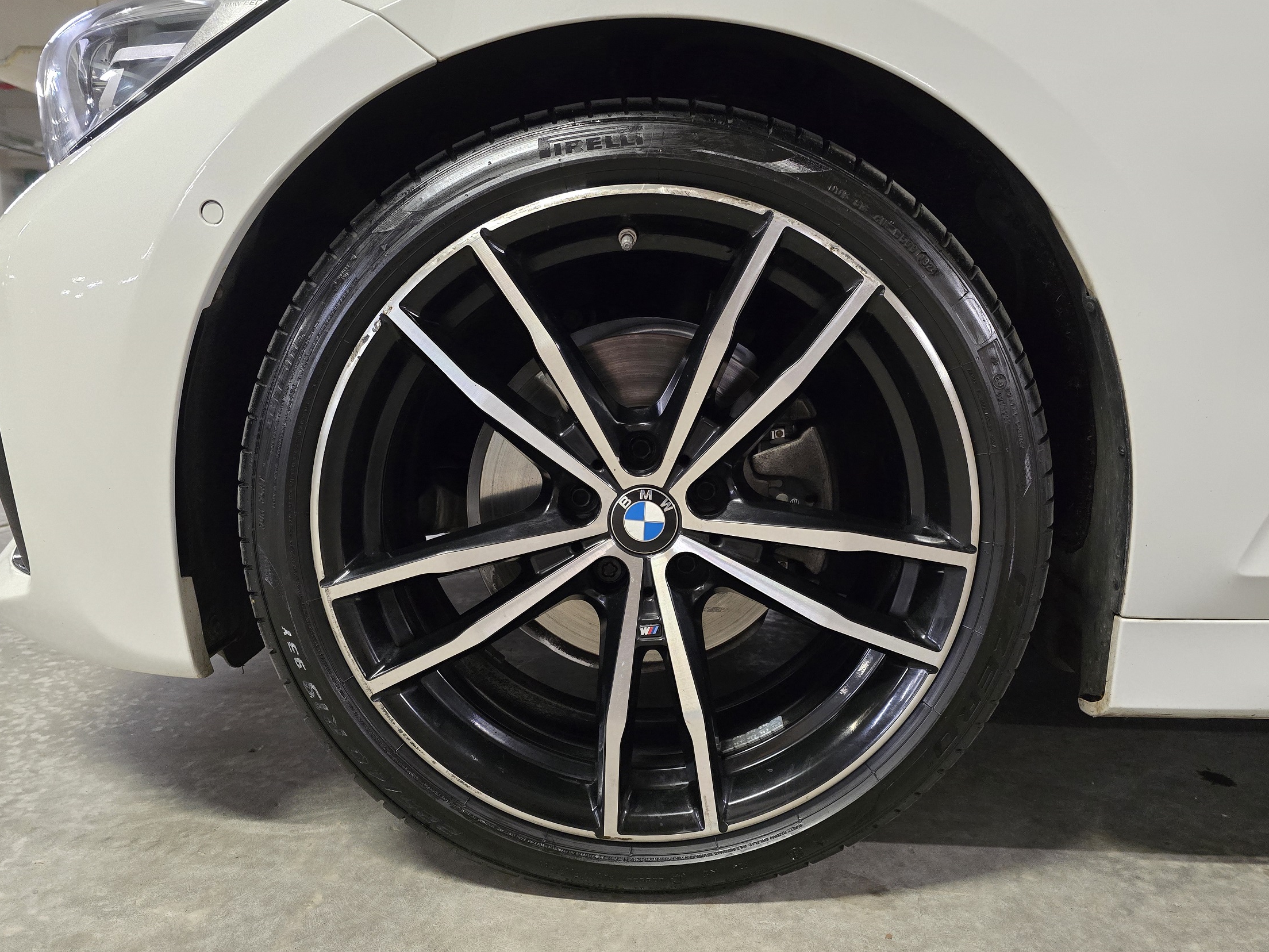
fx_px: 916
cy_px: 486
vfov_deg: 54.9
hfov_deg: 69.4
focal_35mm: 25
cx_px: 647
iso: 1600
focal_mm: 6.3
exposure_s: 1/60
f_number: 1.7
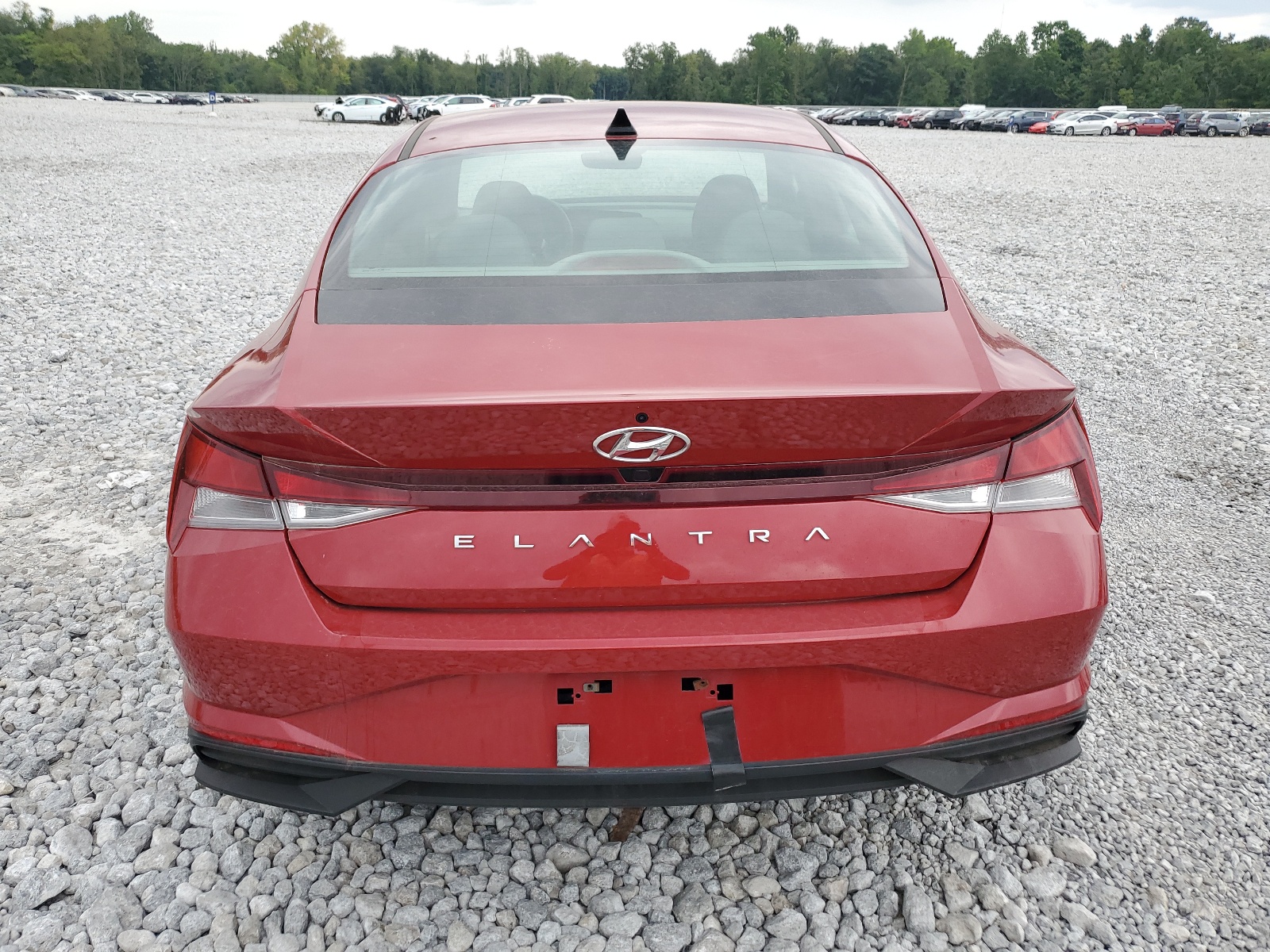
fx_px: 954
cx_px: 635
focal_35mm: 26
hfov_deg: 67.3
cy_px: 476
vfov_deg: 53.1
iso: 50
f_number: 1.5
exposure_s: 1/769
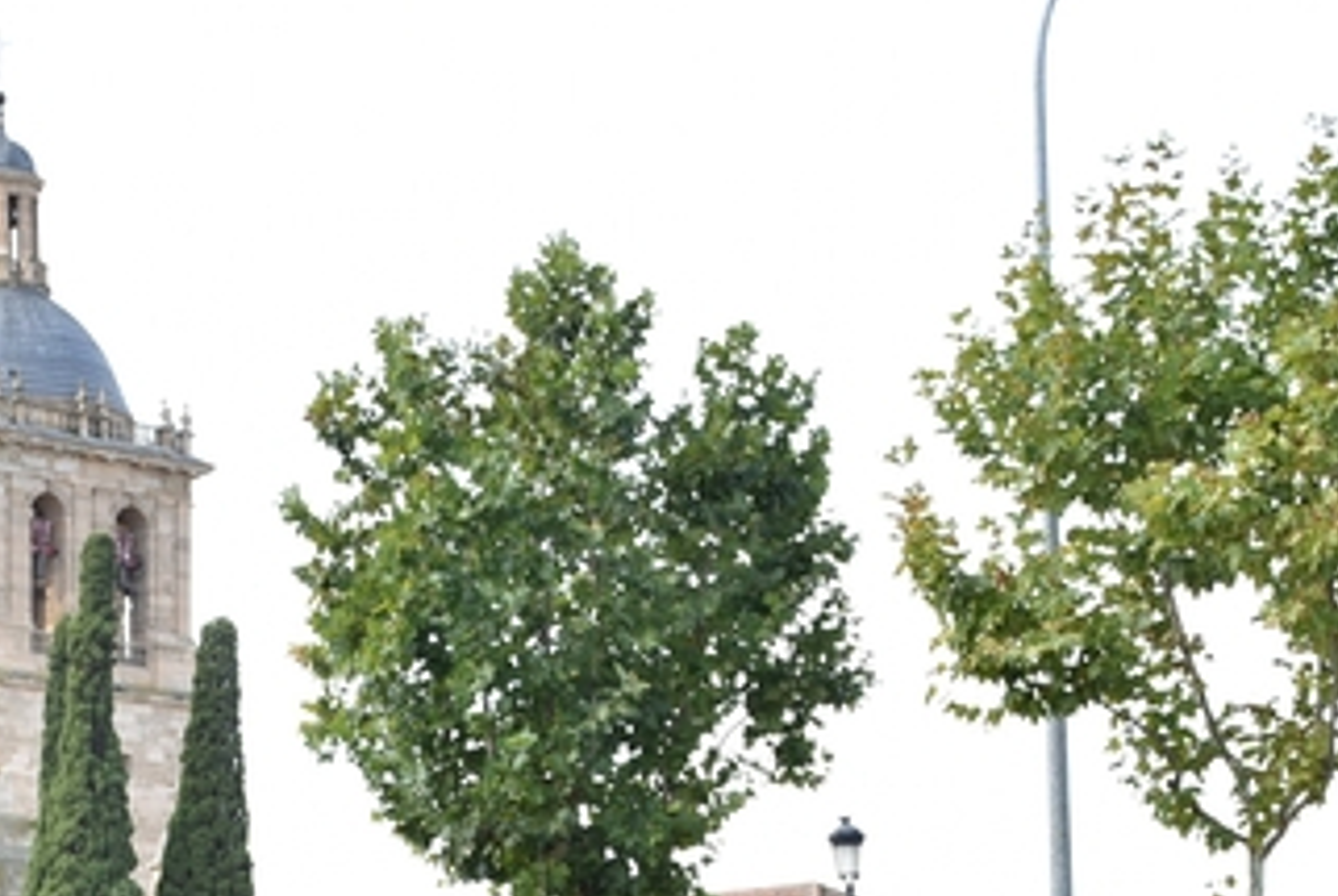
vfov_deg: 10.6
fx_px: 4689
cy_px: 1225
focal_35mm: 126
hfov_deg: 16.2
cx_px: 463
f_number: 4
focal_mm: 30
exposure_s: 1/160
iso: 100
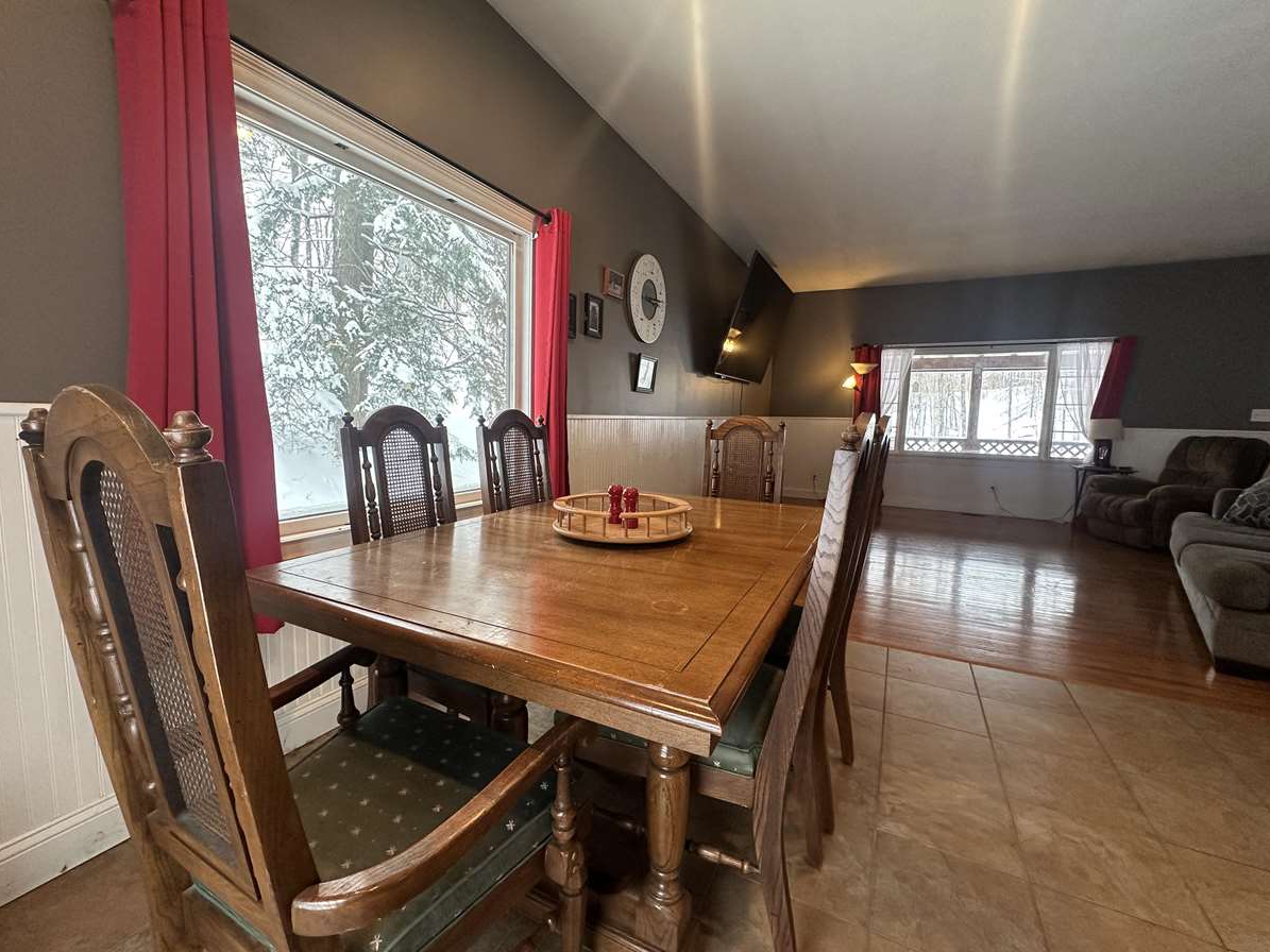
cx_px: 610
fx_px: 550
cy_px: 476
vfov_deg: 81.7
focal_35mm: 15
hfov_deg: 98.1
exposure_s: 1/120
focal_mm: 2.22
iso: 200
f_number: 2.2
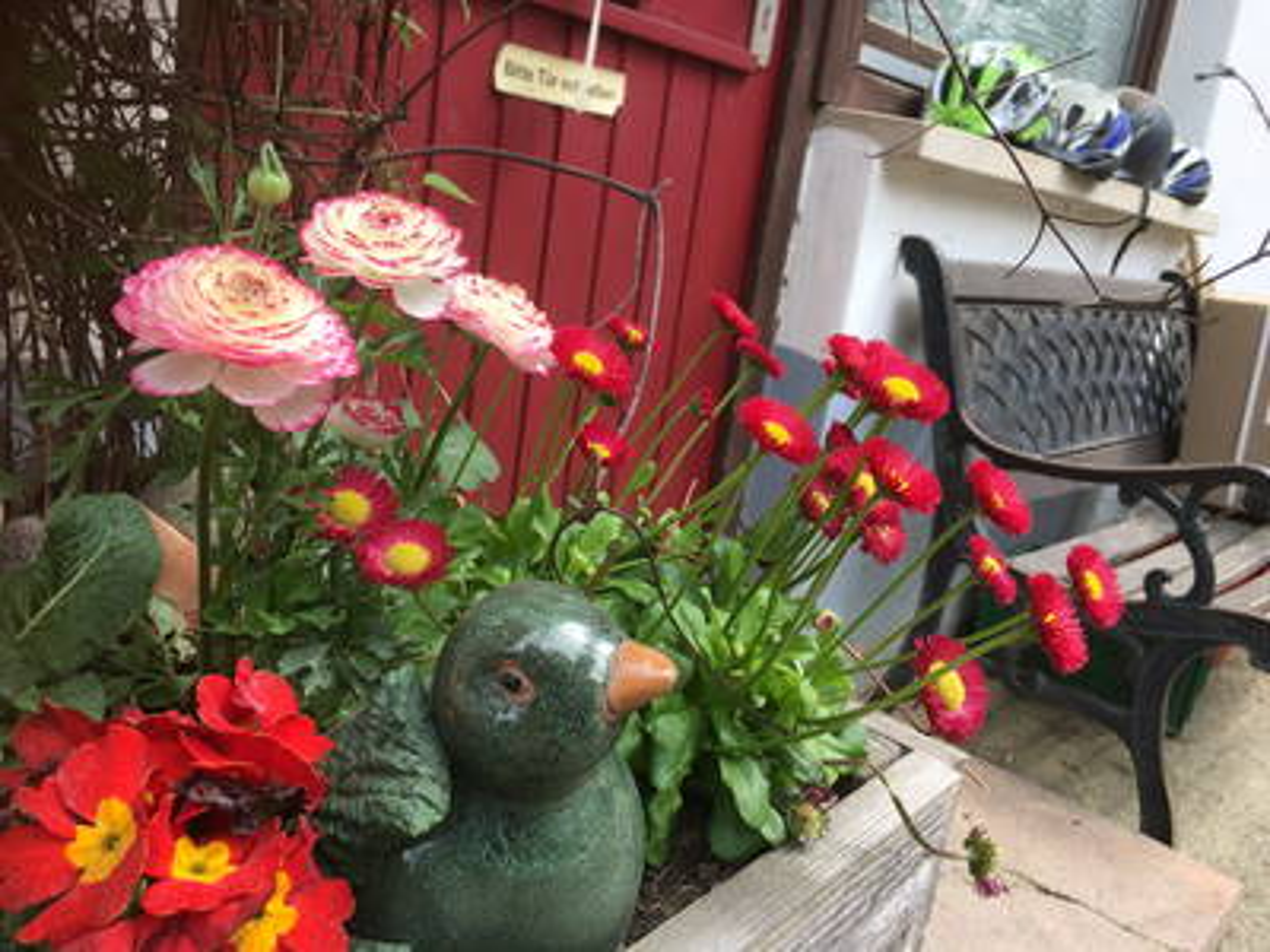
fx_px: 1064
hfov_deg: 61.7
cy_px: 476
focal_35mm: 29
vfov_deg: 48.2
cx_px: 635
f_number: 2.2
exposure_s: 1/224
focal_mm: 4.15
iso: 25
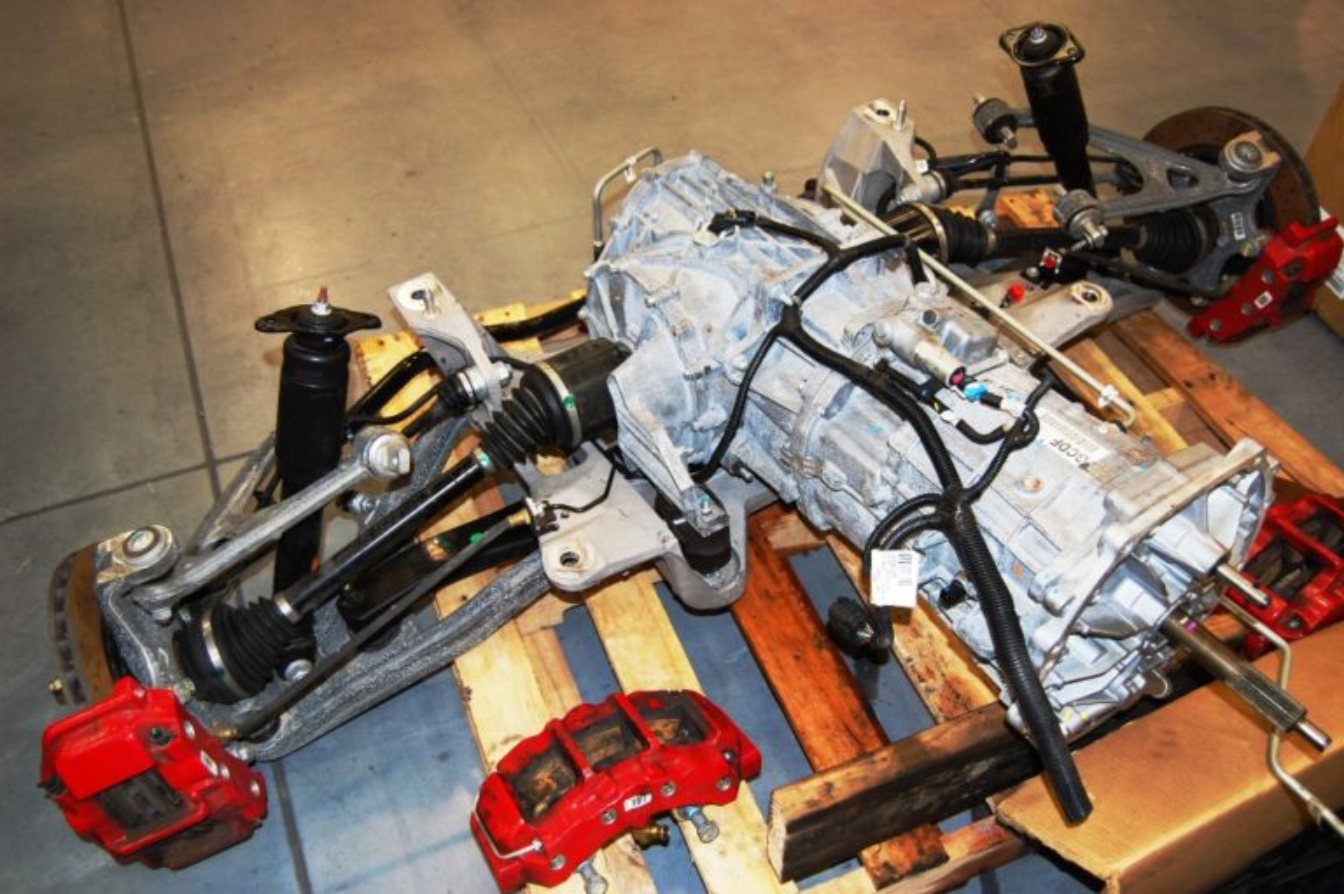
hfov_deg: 62.0
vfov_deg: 43.6
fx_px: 1119
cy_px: 447
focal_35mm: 30
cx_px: 672
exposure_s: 1/60
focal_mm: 20
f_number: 3.8
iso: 400
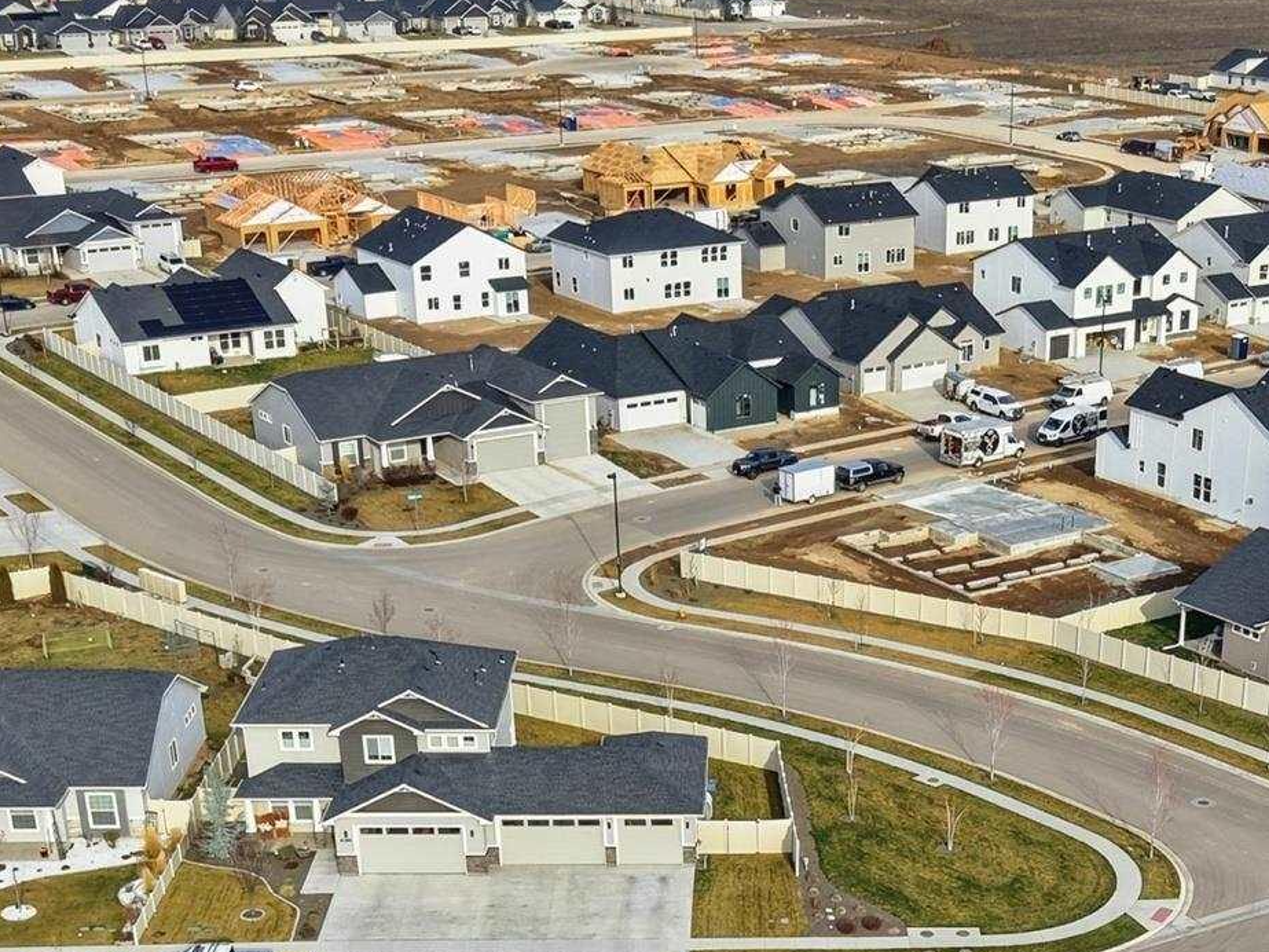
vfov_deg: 21.7
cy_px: 986
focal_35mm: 65
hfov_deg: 29.5
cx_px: 902
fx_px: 2383
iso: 120
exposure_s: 1/2500
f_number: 1.8
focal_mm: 8.7
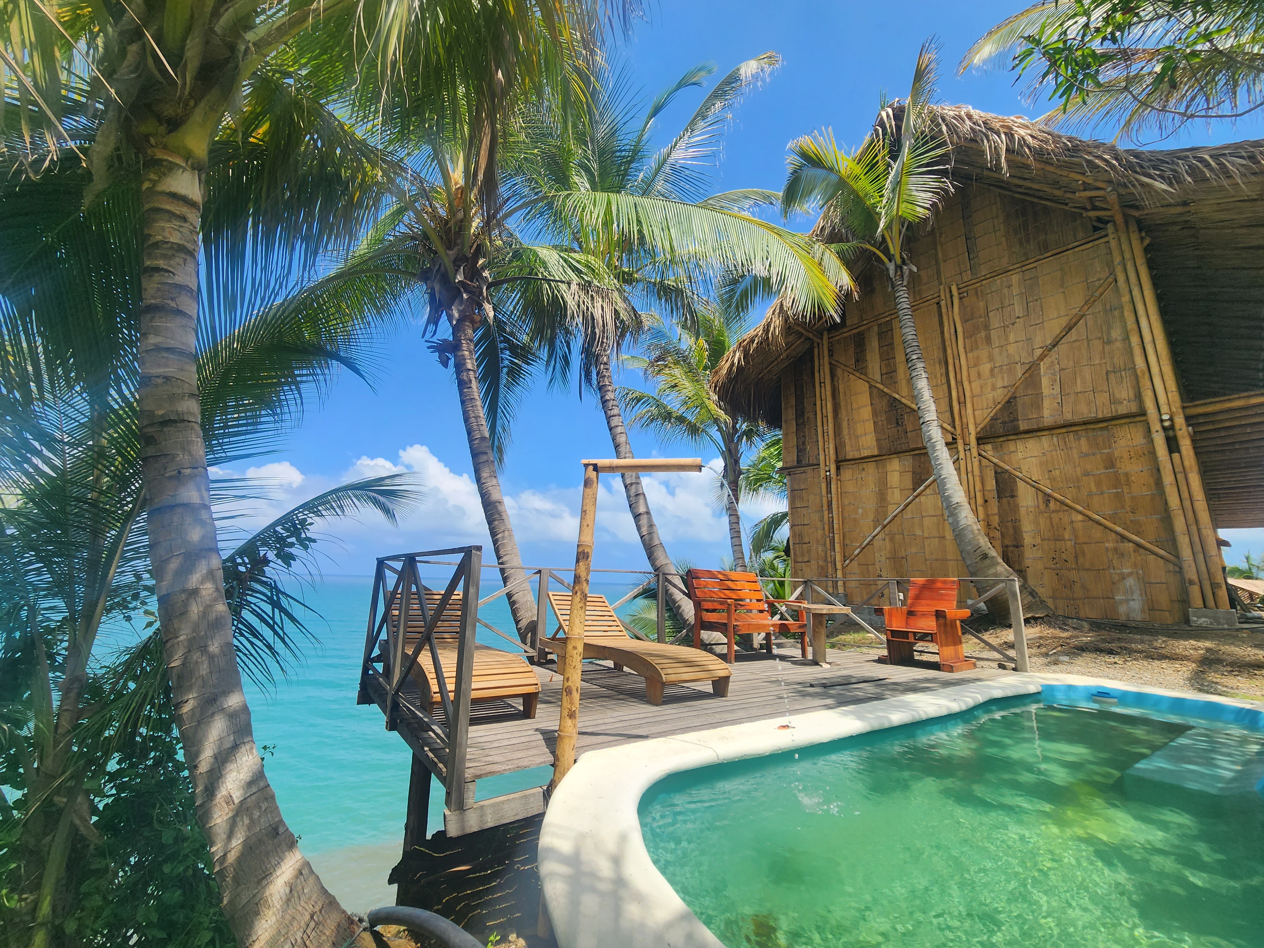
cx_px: 632
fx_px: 475
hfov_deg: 106.2
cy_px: 474
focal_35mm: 13
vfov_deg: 89.9
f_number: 2.2
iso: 50
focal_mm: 2.2
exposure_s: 1/1567
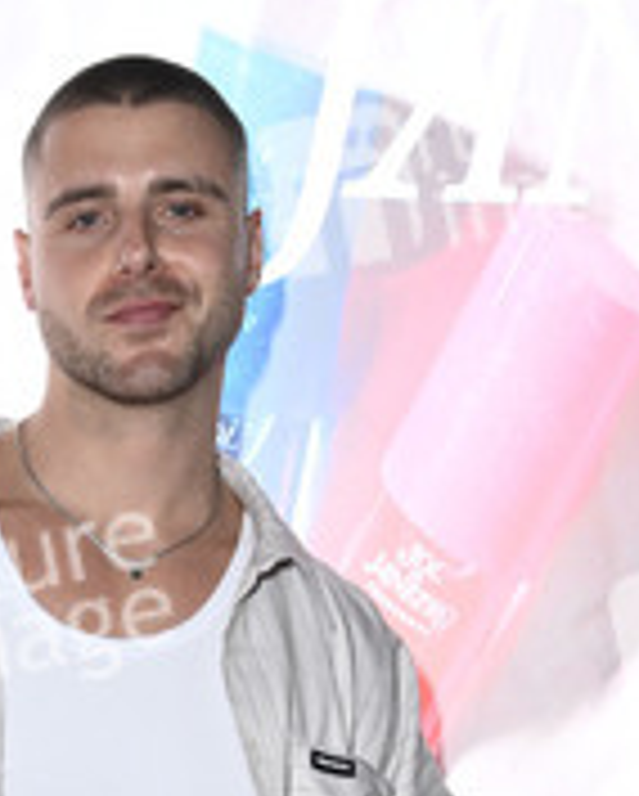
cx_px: 72
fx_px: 2195
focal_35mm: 93
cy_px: 845
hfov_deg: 16.4
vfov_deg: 19.8
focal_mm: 44
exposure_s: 1/200
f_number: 5.6
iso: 5000
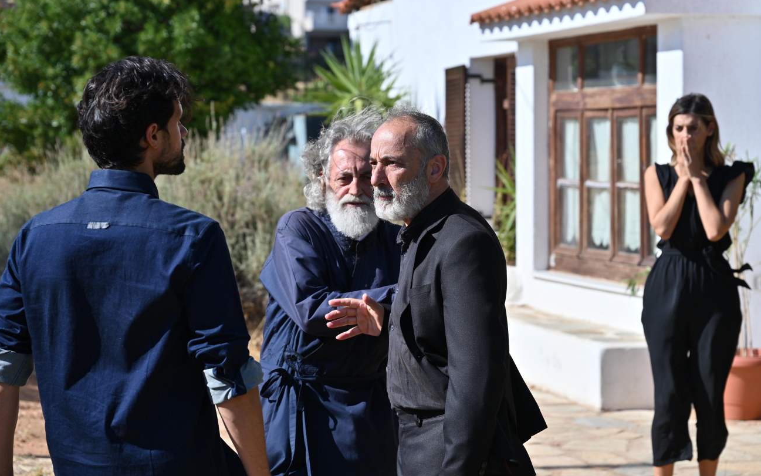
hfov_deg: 21.4
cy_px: 251
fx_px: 2012
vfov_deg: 13.5
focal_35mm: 97
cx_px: 380
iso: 100
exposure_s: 1/1000
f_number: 5.6
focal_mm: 95
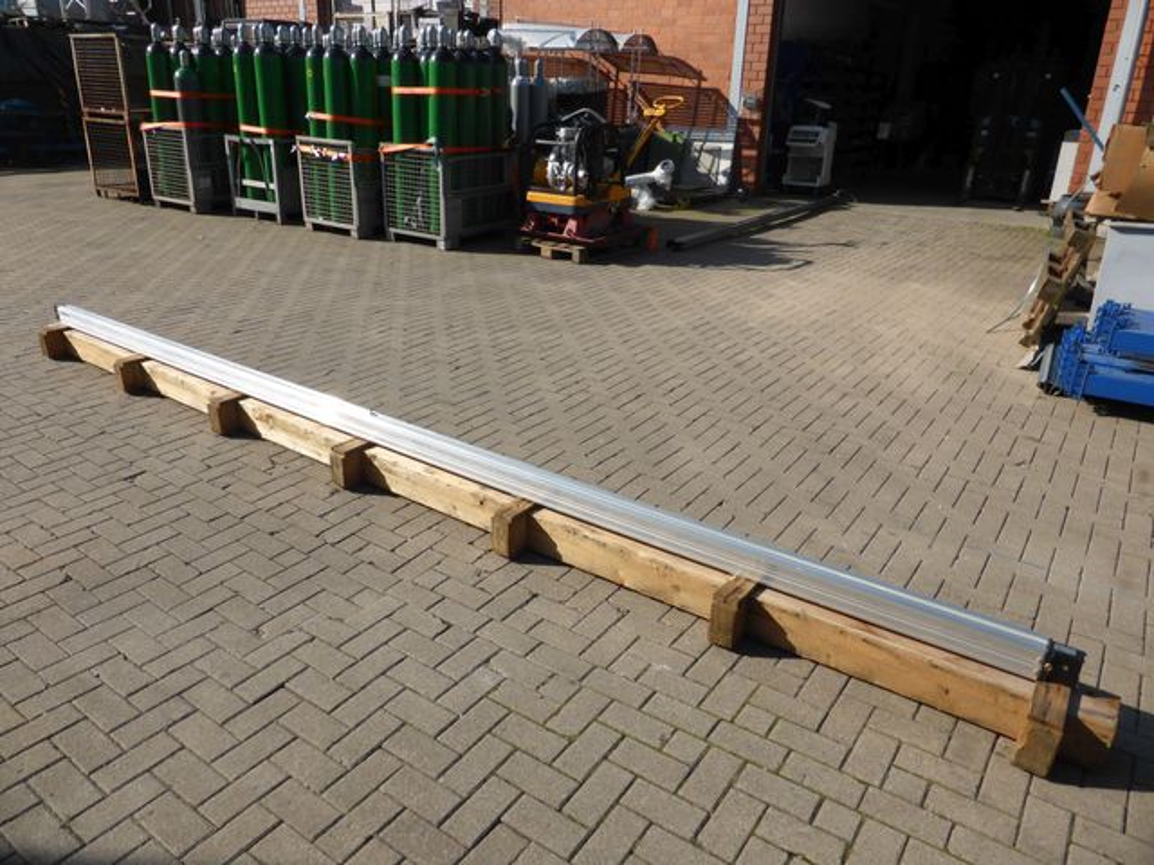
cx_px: 577
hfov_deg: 71.6
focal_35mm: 24
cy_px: 432
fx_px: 800
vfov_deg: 56.8
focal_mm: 4.3
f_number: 3.3
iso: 100
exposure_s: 1/1000
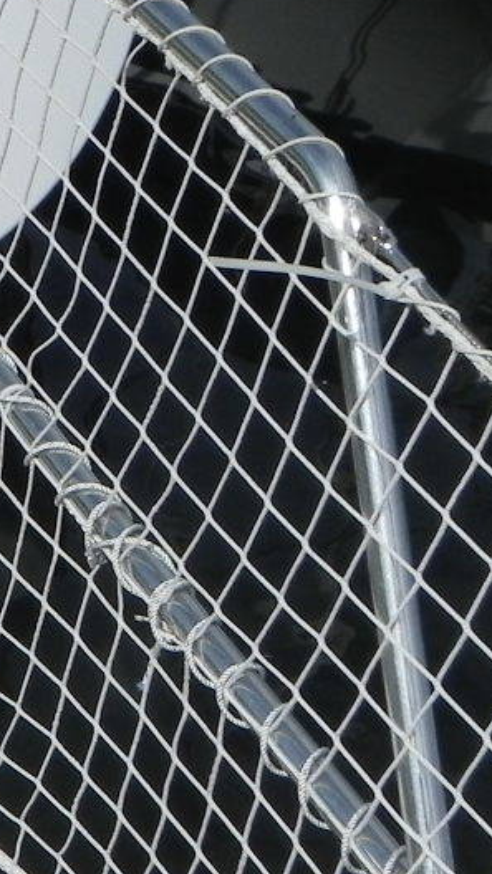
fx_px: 2528
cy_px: 425
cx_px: -451
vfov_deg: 19.6
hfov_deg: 10.3
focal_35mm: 109
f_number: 8
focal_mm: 5.9
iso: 160
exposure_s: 1/694
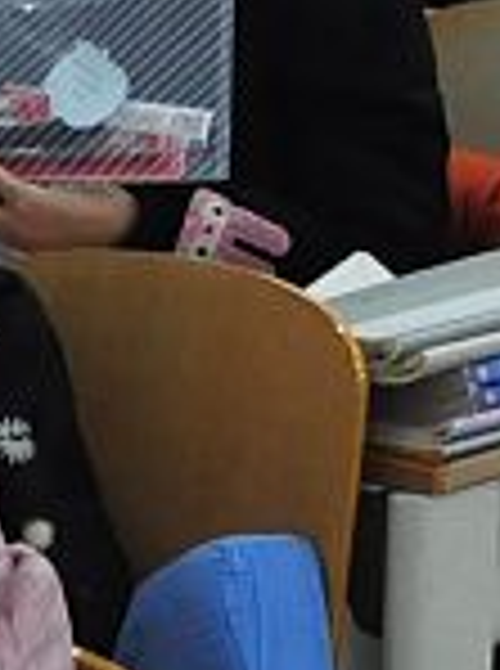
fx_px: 5626
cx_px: 1766
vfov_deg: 6.8
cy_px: -16
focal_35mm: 291
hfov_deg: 4.7
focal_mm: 25
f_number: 4
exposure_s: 1/60
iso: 1000
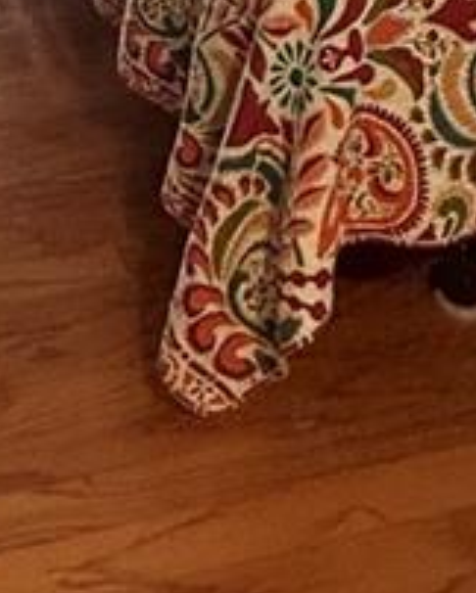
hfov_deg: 18.7
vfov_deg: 19.5
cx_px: 62
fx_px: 1424
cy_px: -370
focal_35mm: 81
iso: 400
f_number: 2.2
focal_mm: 2.22
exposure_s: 1/120
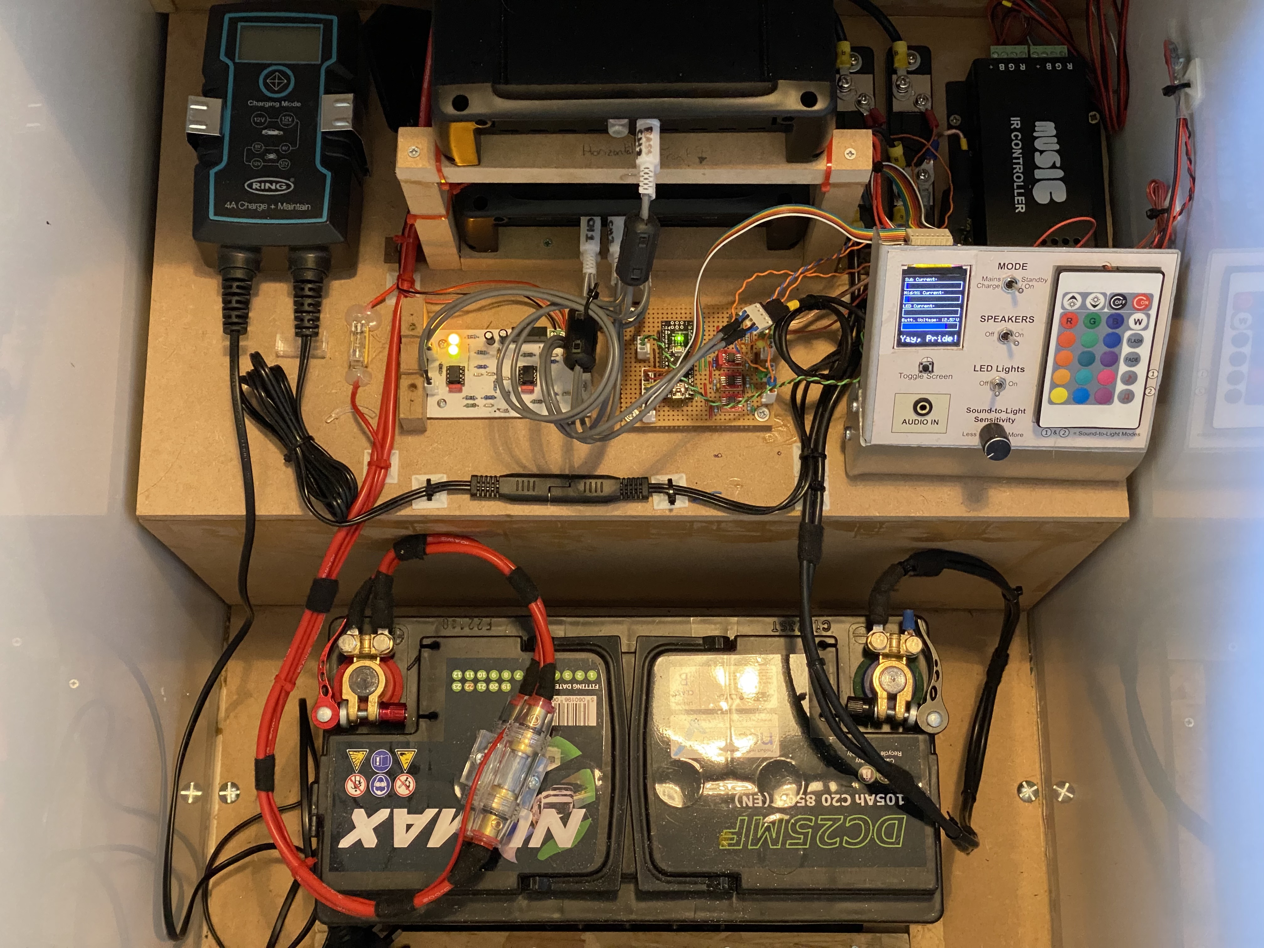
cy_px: 474
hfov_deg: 36.8
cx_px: 632
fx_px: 1899
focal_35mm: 52
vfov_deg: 28.0
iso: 500
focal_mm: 6
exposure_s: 1/50
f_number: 2
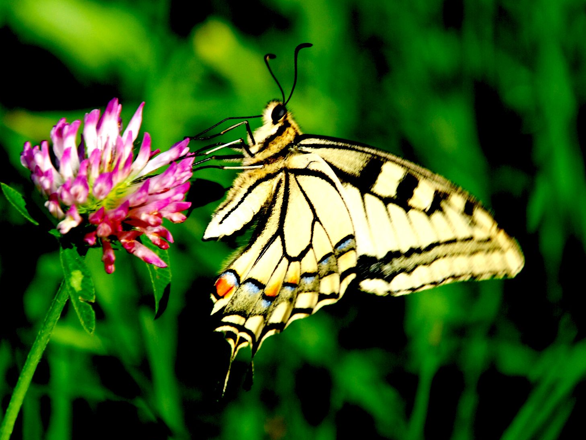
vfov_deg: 5.4
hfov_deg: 7.2
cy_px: 172
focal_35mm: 274
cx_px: 302
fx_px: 4633
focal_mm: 135
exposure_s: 1/500
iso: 200
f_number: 5.6
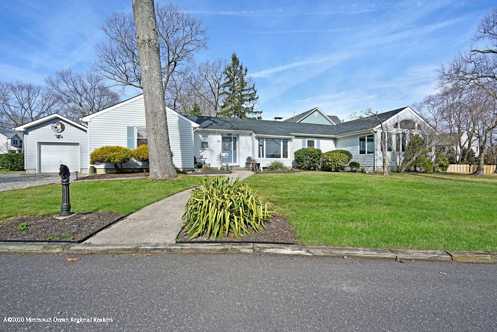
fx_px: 221
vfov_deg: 73.8
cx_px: 248
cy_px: 166
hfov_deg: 96.7
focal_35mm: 16
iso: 200
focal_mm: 16
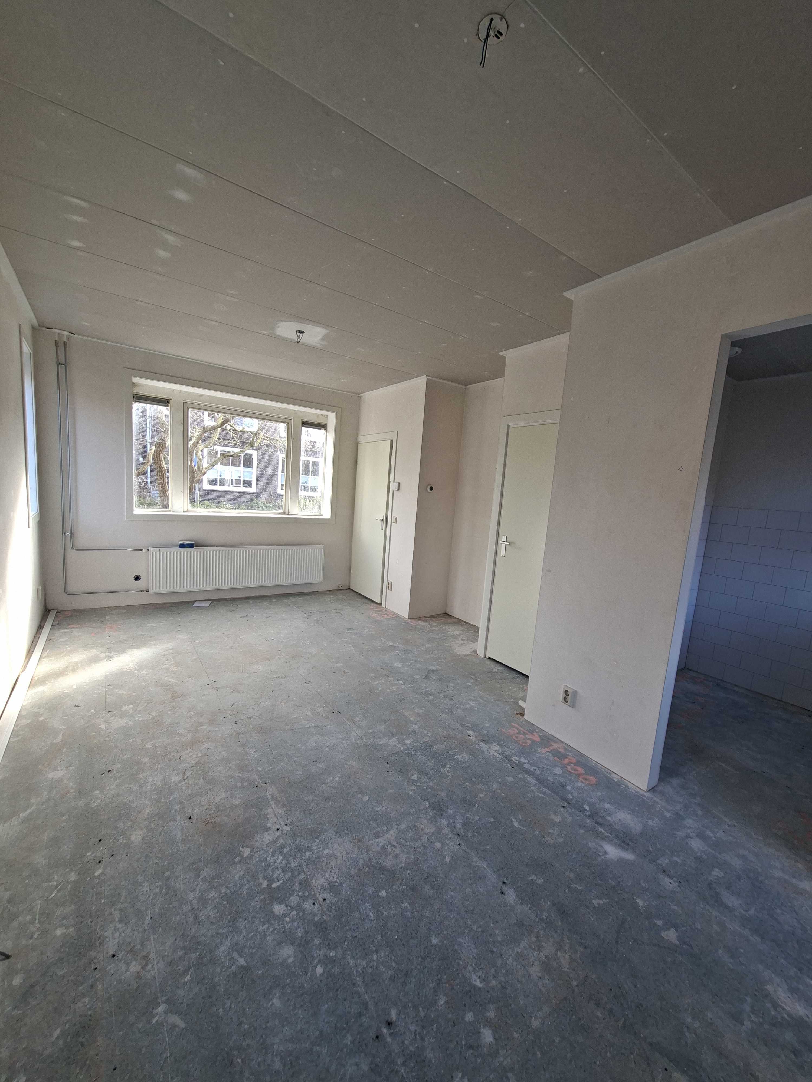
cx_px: 406
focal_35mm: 13
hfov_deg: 89.9
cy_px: 541
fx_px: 407
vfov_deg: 106.2
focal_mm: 1.74
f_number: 2.2
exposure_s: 1/60
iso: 50
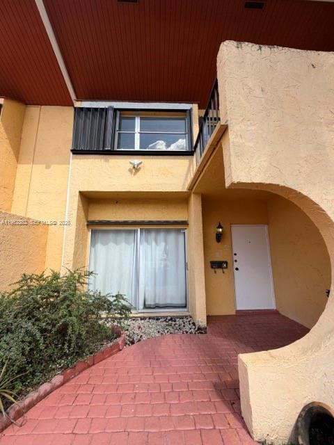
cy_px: 222
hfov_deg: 85.7
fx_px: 180
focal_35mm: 14
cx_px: 167
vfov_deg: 102.1
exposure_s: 1/686
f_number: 2.2
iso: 40
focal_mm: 2.22
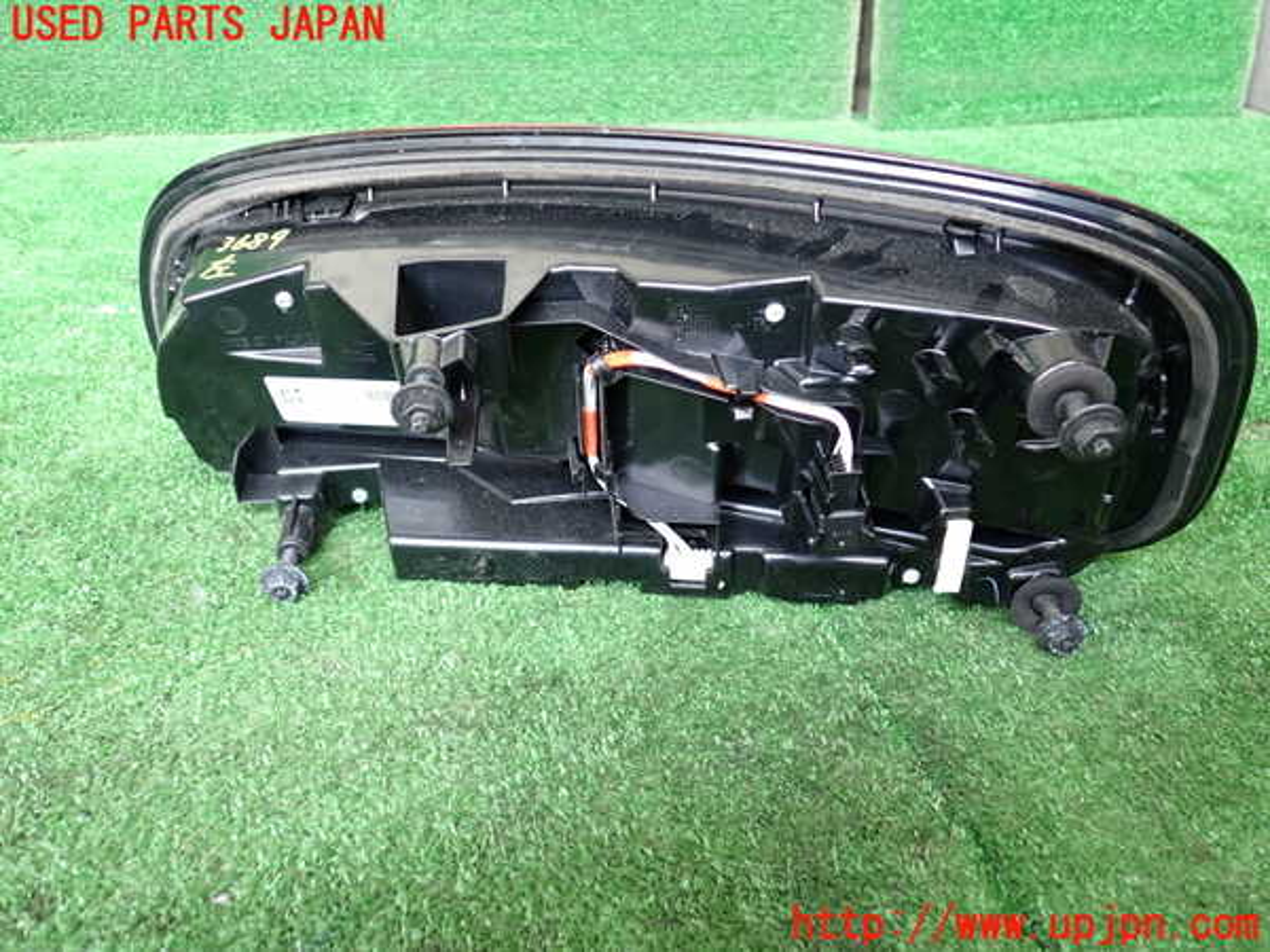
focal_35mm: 30
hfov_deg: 60.0
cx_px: 635
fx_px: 1101
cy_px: 476
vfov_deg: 46.8
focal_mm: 5.4
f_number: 2.3
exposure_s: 1/30
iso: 250
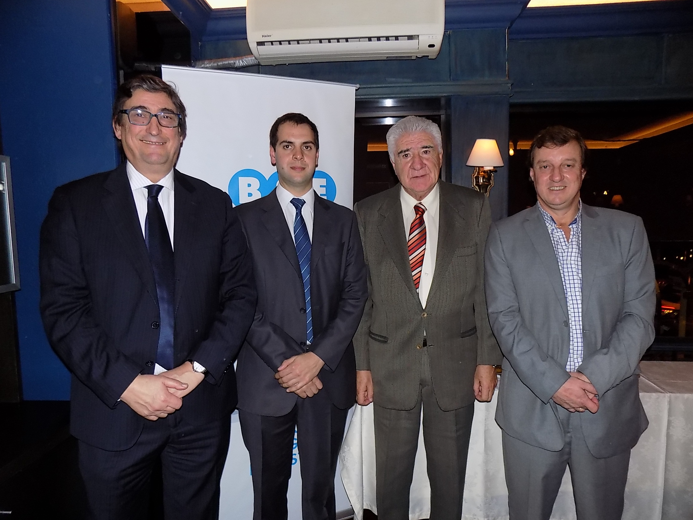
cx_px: 346
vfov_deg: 58.9
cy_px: 260
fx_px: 460
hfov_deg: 73.9
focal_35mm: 23
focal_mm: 4
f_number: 3.1
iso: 200
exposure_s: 1/30
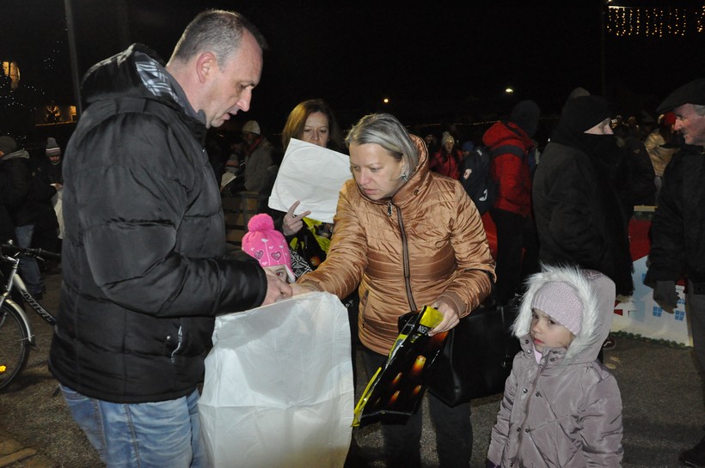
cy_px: 234
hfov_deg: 62.0
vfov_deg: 43.5
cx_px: 352
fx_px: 587
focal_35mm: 30
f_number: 5
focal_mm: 20
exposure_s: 1/200
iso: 3200
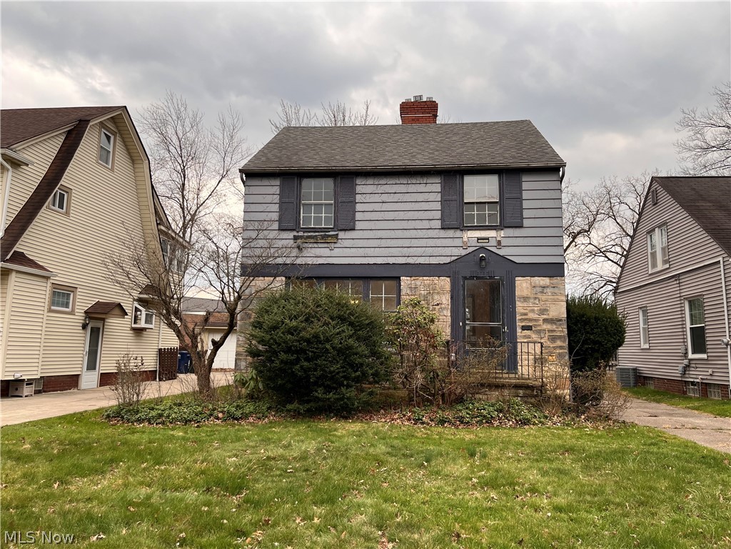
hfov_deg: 67.3
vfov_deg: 53.1
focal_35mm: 26
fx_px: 549
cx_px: 366
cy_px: 274
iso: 50
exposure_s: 1/440
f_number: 1.6
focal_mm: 5.1
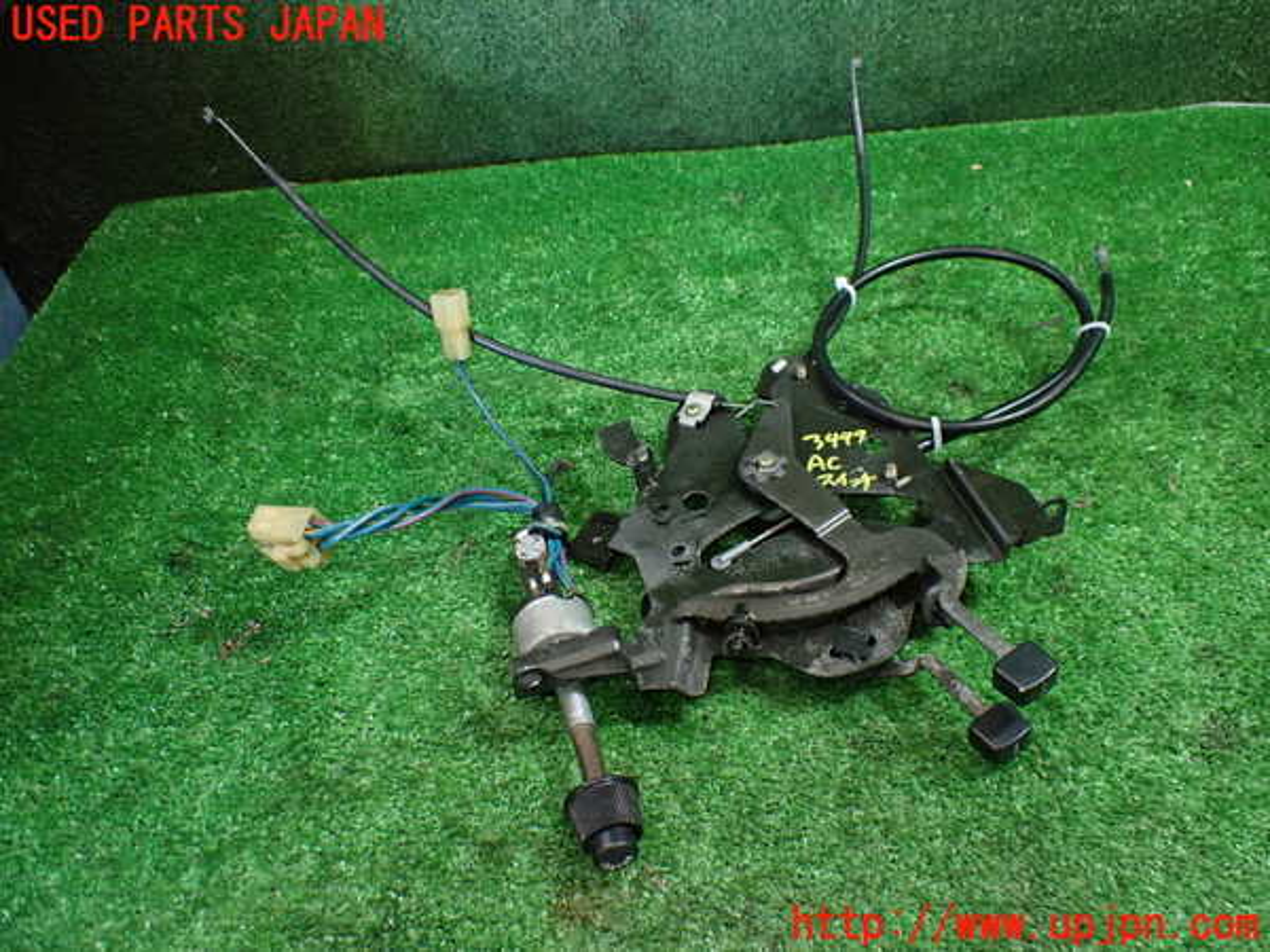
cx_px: 635
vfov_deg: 46.8
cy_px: 476
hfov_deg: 60.0
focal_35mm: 30
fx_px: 1101
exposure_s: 1/100
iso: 800
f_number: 2.3
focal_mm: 5.4
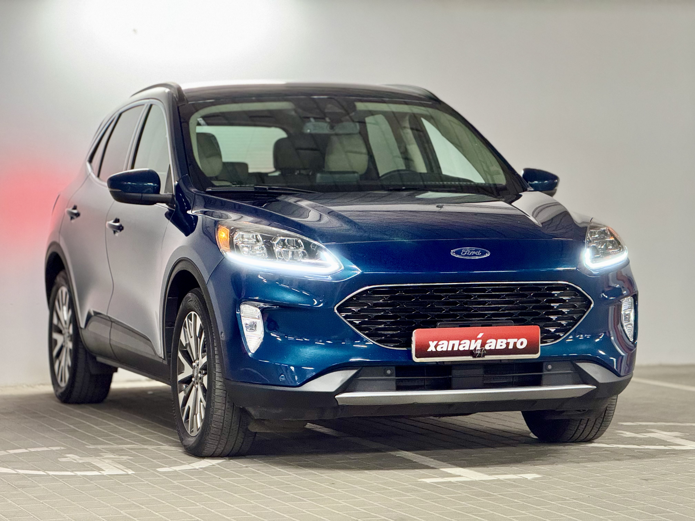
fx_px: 2409
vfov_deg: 12.3
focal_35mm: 120
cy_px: 260
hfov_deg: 16.4
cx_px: 348
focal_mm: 15.66
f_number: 2.8
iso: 400
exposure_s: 1/50
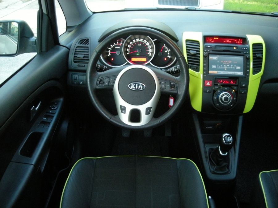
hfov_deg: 52.6
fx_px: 281
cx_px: 139
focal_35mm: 35
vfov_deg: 40.7
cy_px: 104
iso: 400
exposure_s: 1/26
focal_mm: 5.7
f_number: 2.8
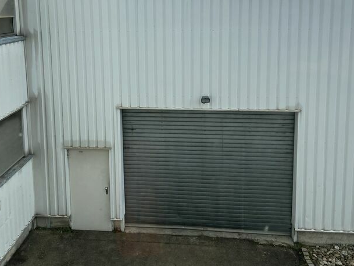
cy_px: 79
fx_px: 419
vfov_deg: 34.7
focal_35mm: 41
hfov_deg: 45.5
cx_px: 141
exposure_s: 1/3040
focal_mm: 4.25
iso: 32
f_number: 1.8
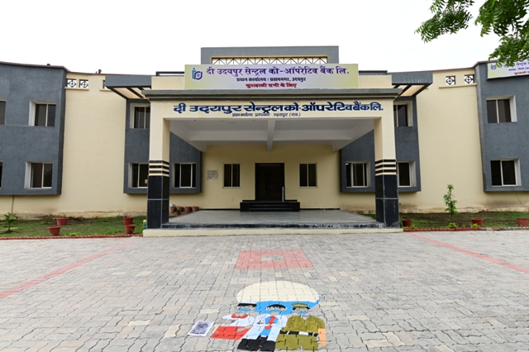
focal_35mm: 17
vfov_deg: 70.4
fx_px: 250
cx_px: 264
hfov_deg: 93.3
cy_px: 176
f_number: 7.1
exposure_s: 1/200
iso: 250
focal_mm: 17
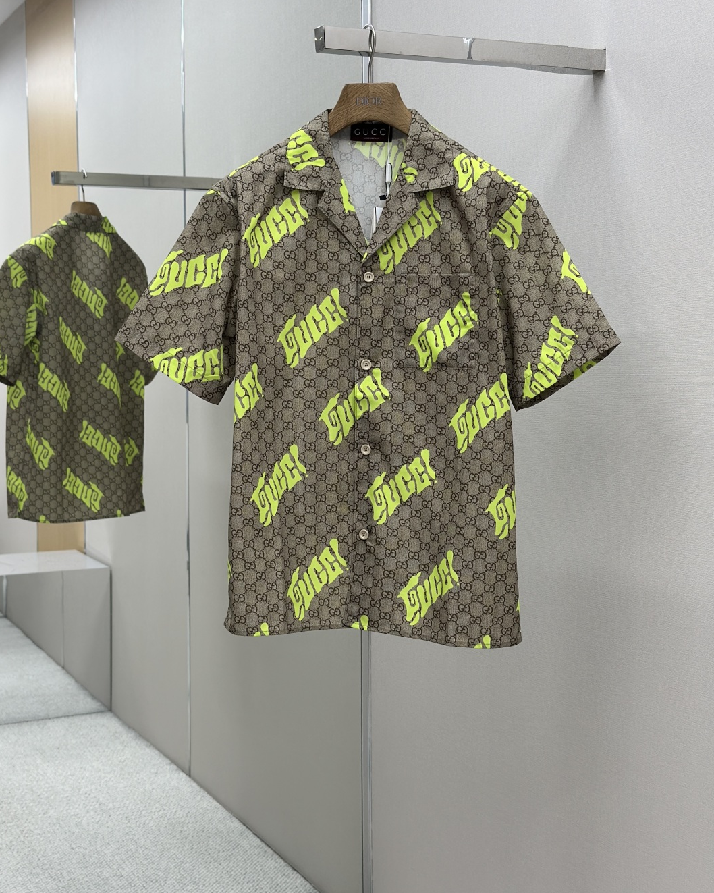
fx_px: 1347
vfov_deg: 36.7
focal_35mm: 51
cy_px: 442
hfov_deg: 29.7
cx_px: 360
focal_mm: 6.86
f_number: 1.78
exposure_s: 1/211
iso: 80
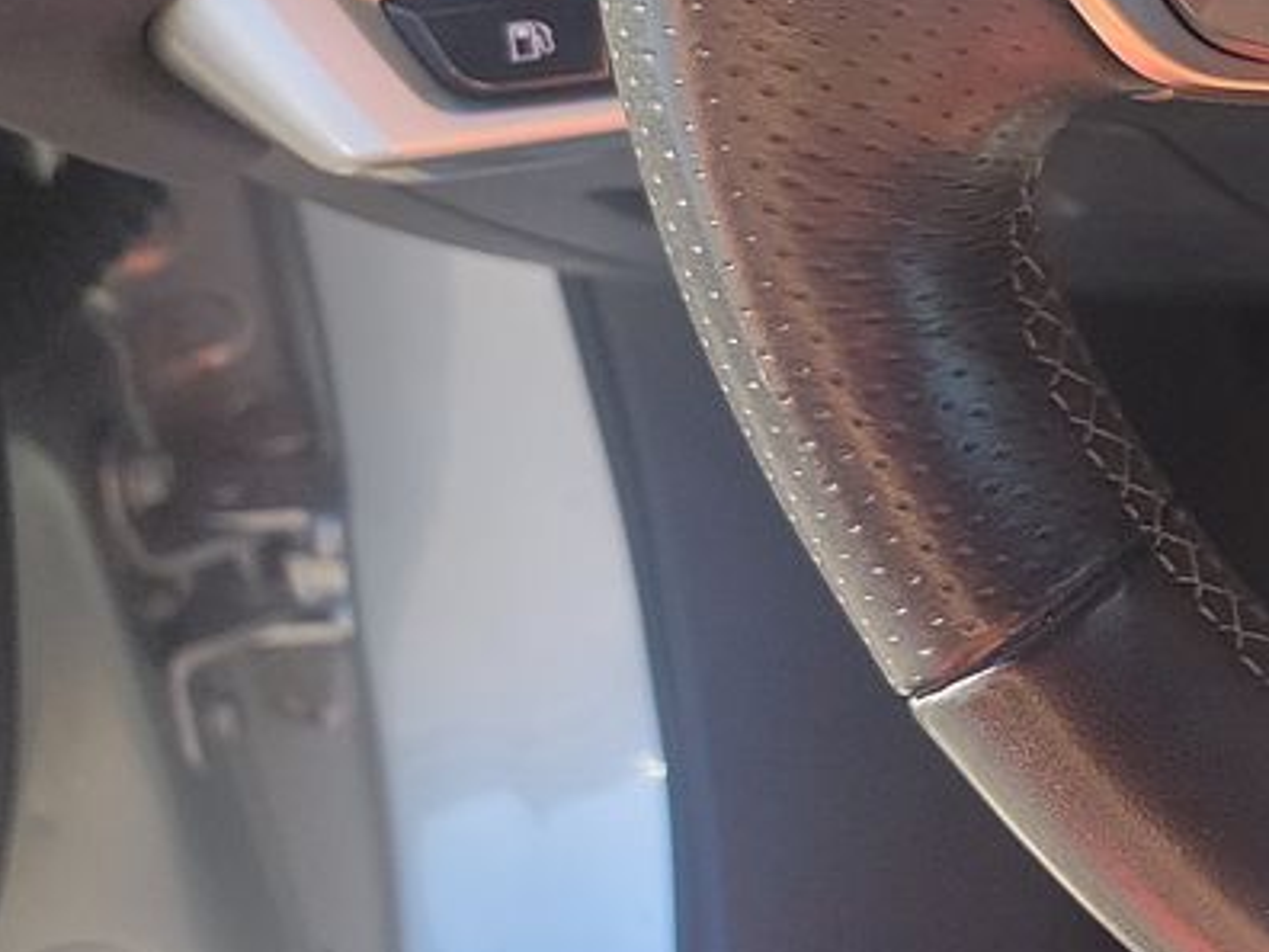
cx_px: 2301
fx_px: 3556
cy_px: -180
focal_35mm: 97
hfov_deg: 16.7
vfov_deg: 14.8
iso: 50
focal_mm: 6.7
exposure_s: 1/120
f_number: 1.8
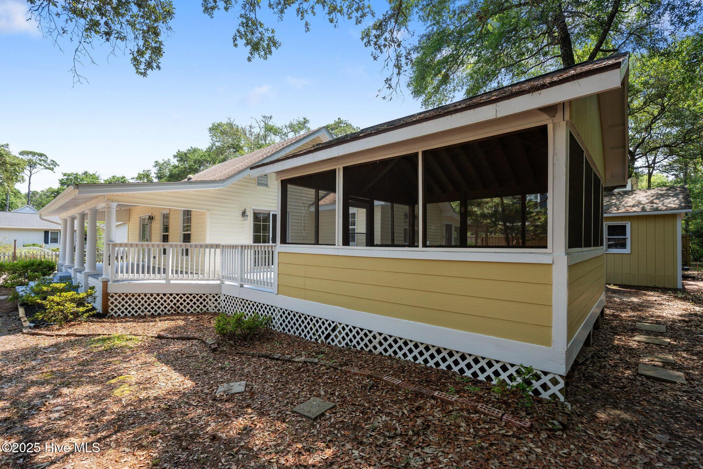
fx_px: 312
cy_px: 234
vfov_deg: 73.7
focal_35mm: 16
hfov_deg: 96.7
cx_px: 352
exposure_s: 1/640
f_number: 4
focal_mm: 16
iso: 200
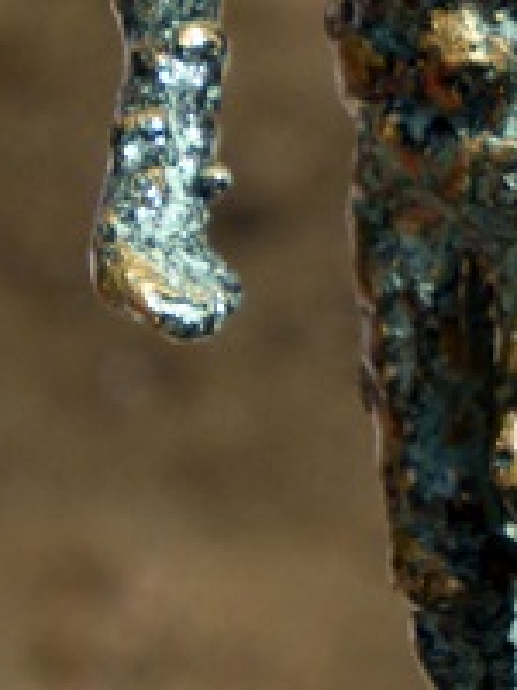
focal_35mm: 508
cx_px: 393
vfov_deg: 3.9
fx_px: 10116
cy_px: 324
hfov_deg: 2.9
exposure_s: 1/250
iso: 100
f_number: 5.3
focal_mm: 20.6
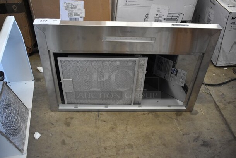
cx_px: 118
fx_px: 236
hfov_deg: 53.1
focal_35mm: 36
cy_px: 79
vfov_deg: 37.0
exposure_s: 1/125
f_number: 3.8
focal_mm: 24
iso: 2200
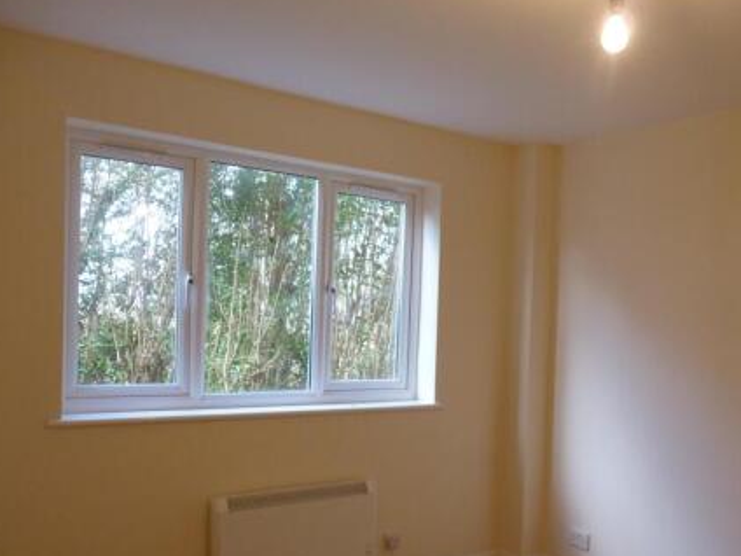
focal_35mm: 33
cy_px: 359
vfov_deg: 42.5
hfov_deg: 54.2
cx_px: 497
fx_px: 706
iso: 250
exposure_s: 1/60
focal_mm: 4.3
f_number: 3.3
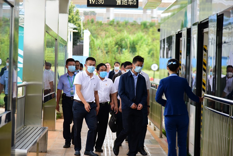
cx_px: 116
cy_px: 78
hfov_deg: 17.1
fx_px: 777
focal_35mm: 120
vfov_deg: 11.4
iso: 280
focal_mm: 120
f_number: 4
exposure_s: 1/200
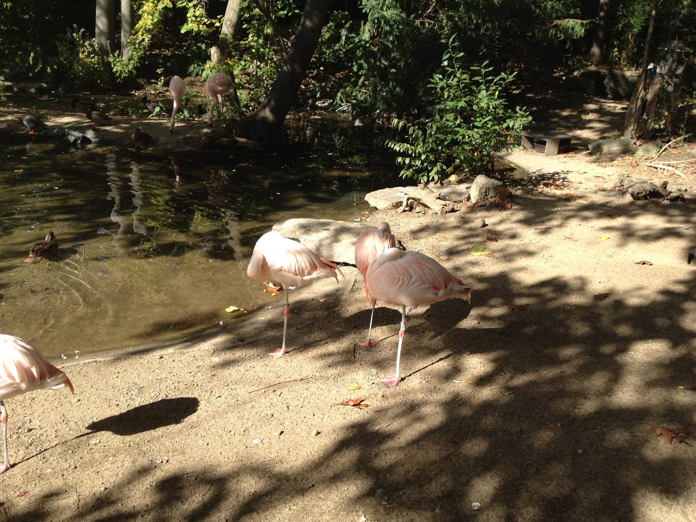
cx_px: 348
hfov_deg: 52.6
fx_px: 704
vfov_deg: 40.7
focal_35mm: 35
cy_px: 261
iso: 64
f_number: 2.4
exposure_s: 1/581
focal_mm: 4.28
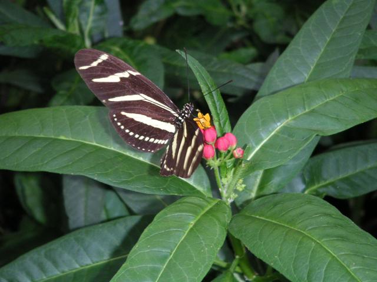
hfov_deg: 17.7
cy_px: 141
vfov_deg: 13.3
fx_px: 1209
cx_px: 188
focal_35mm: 111
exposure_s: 1/111
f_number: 3.6
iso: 160
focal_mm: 17.1
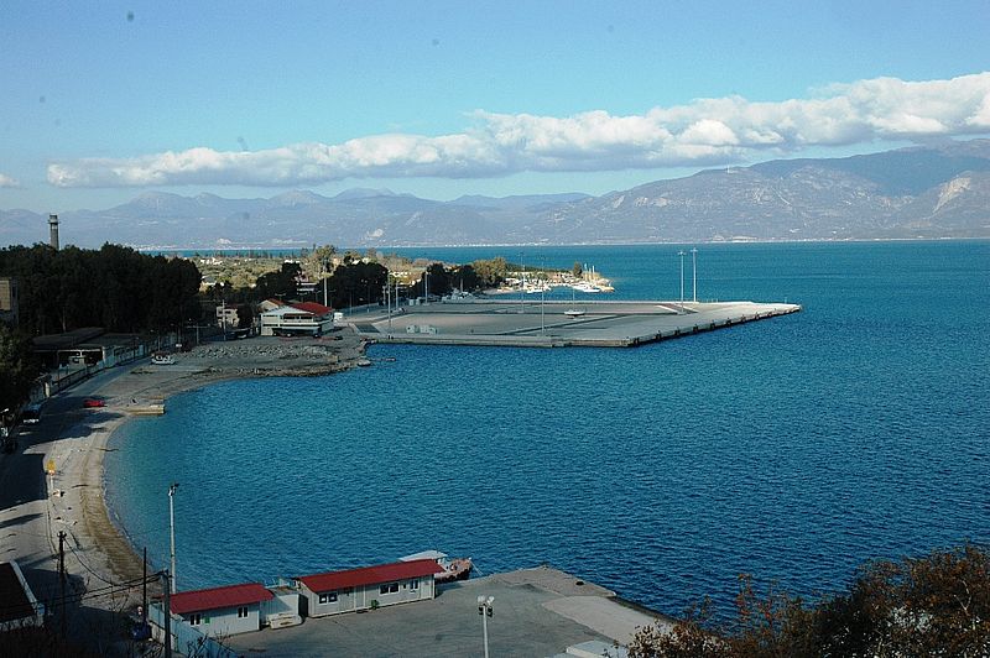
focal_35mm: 51
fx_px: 1401
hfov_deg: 38.9
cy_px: 329
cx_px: 495
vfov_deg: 26.4
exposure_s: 1/500
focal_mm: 34
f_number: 11
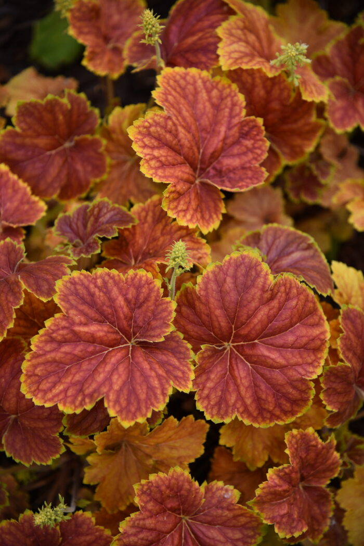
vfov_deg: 19.5
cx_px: 182
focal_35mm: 105
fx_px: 1591
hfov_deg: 13.0
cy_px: 273
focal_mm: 105
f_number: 4
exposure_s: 1/250
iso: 200
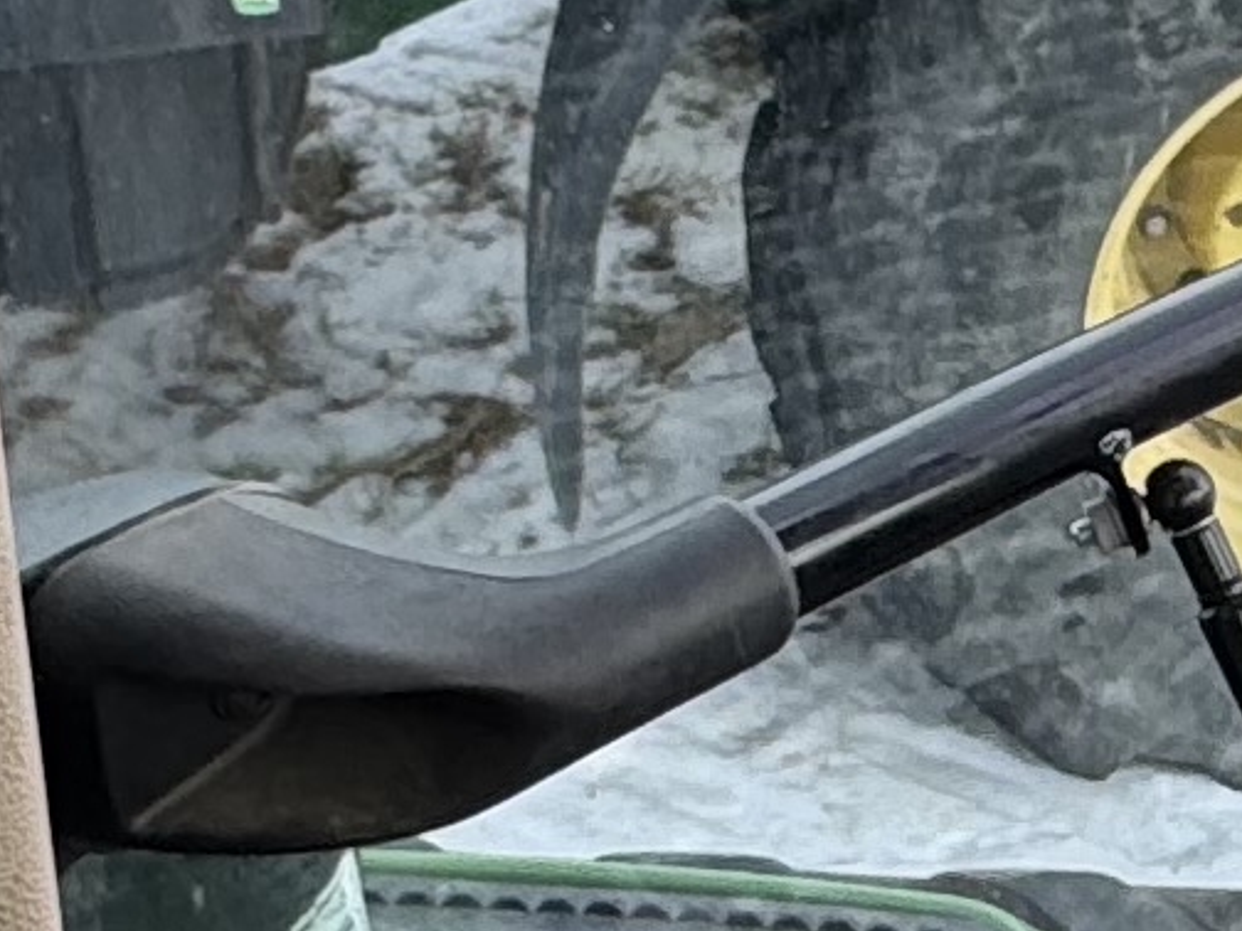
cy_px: 606
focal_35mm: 112
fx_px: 4018
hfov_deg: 17.4
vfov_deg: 13.2
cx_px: 1015
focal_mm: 2.22
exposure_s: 1/181
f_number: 2.2
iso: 40
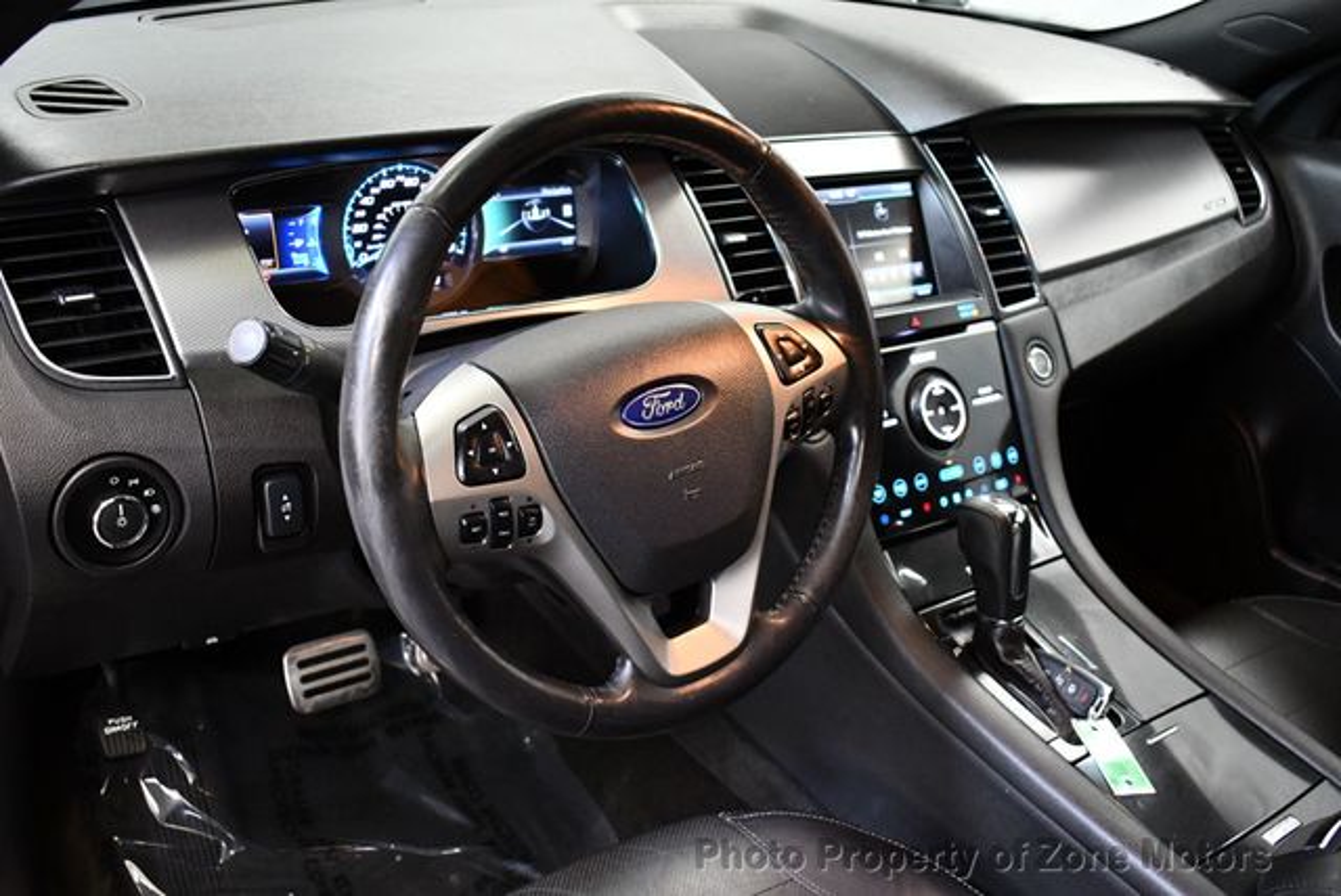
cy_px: 448
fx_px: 1342
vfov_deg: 36.9
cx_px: 670
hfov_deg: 53.1
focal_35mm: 36
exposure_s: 1/100
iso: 3200
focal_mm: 18
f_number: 3.5
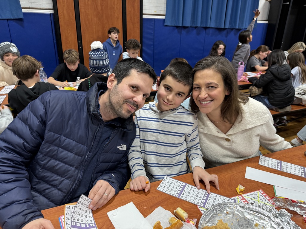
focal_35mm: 24
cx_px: 153
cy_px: 114
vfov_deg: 56.8
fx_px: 212
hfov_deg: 71.6
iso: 250
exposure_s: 1/60
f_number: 1.78
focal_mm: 6.76
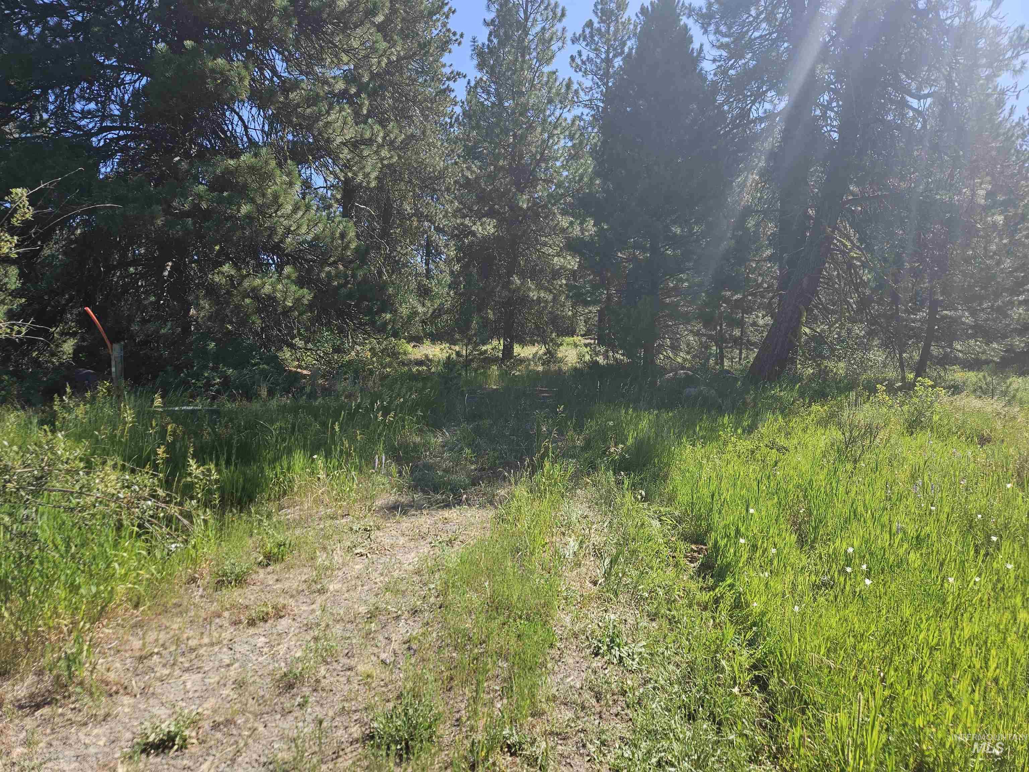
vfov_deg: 58.9
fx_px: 684
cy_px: 386
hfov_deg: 73.9
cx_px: 514
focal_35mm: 23
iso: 32
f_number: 1.8
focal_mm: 5.4
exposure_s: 1/1410
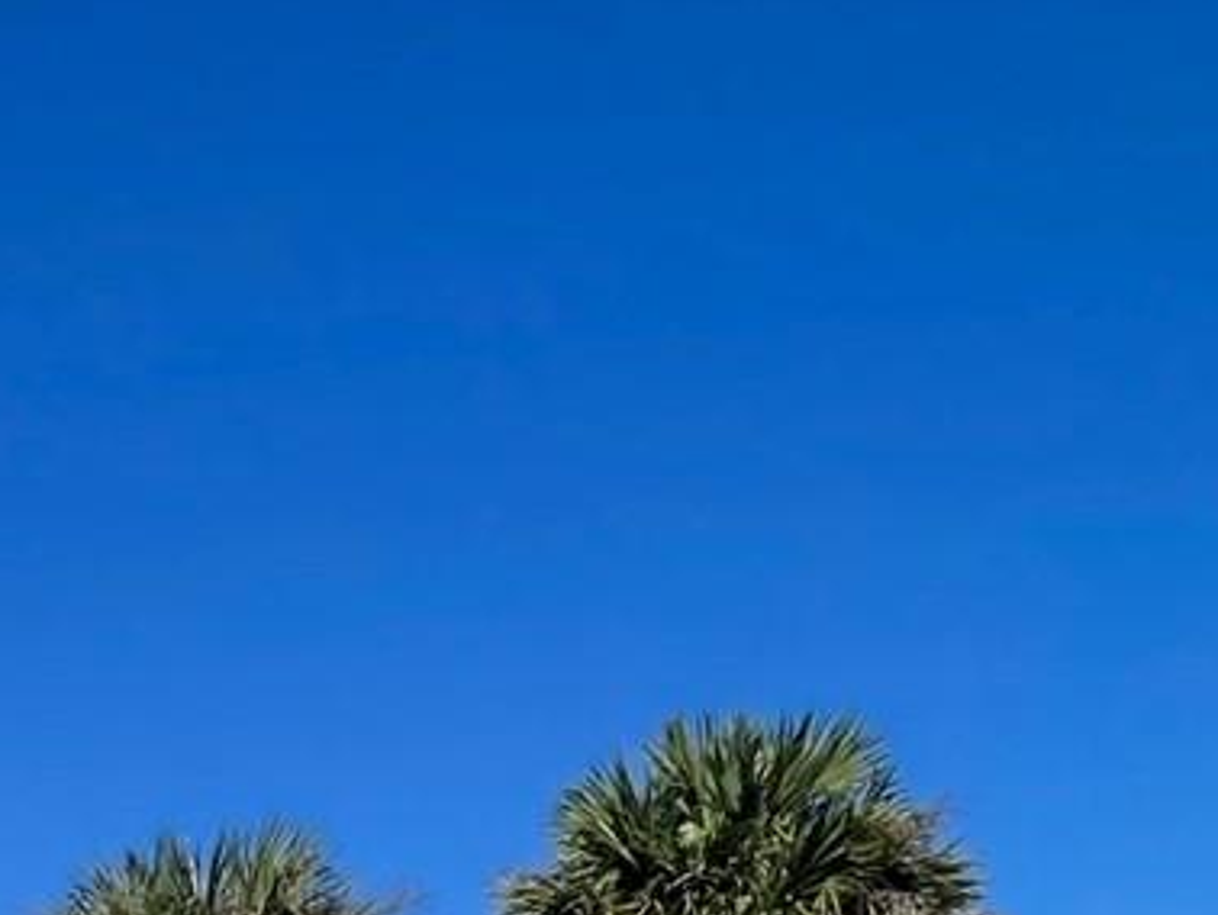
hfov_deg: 29.1
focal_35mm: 55
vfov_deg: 19.8
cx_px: -319
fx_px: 1936
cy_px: 1637
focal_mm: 1.57
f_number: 1.8
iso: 32
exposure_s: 1/2801
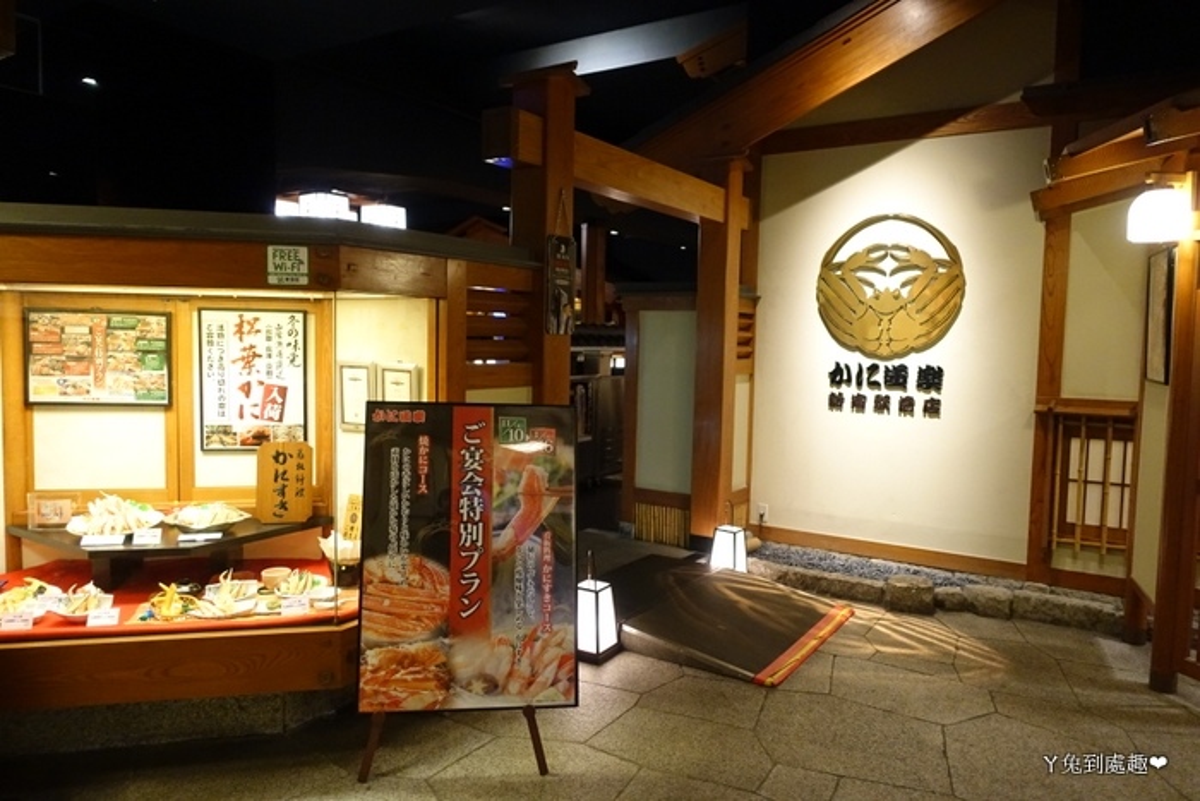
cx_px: 600
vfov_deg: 53.2
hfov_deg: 73.7
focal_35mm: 24
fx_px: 800
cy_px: 400
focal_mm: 8.8
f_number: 1.8
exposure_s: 1/160
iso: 1600
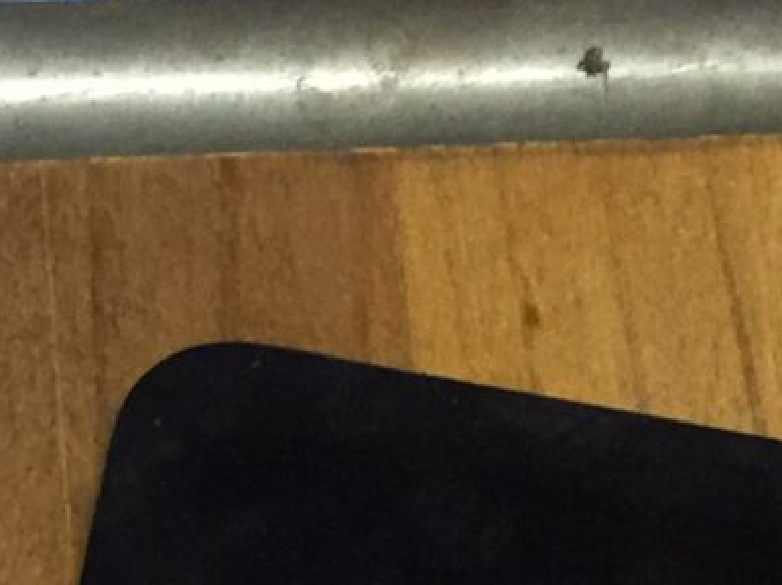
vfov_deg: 7.0
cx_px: -416
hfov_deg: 9.9
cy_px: 1668
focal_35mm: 193
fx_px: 4356
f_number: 2.2
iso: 125
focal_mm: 4.15
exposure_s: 1/17
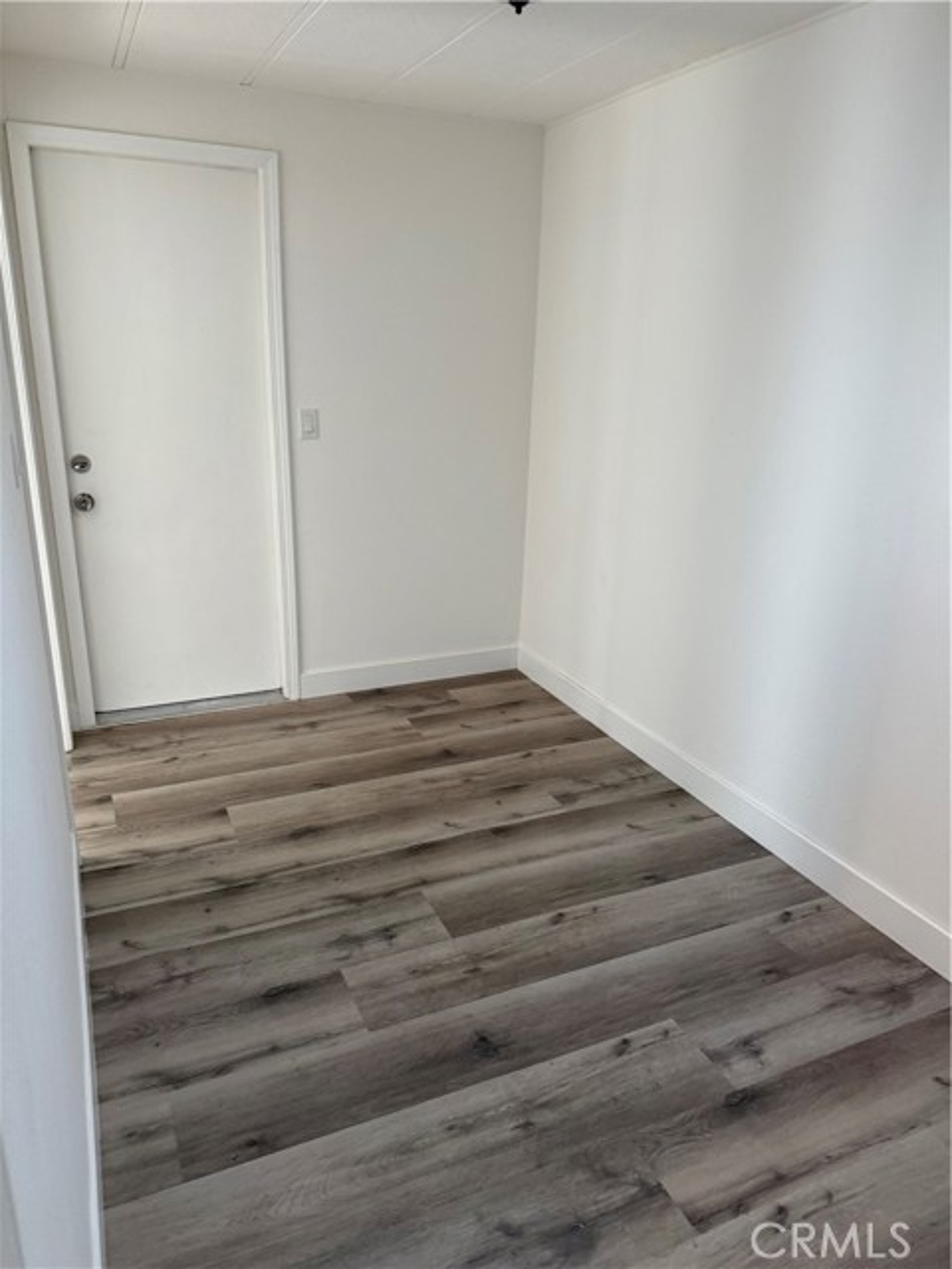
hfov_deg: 56.8
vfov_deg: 71.6
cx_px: 476
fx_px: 880
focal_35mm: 24
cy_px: 634
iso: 250
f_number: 1.78
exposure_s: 1/60
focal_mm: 6.76
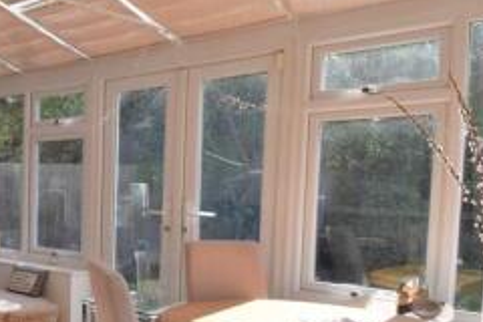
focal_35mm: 41
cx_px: -7
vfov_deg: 32.2
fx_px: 550
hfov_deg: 41.0
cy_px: 226
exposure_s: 1/320
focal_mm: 10
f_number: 9
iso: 200
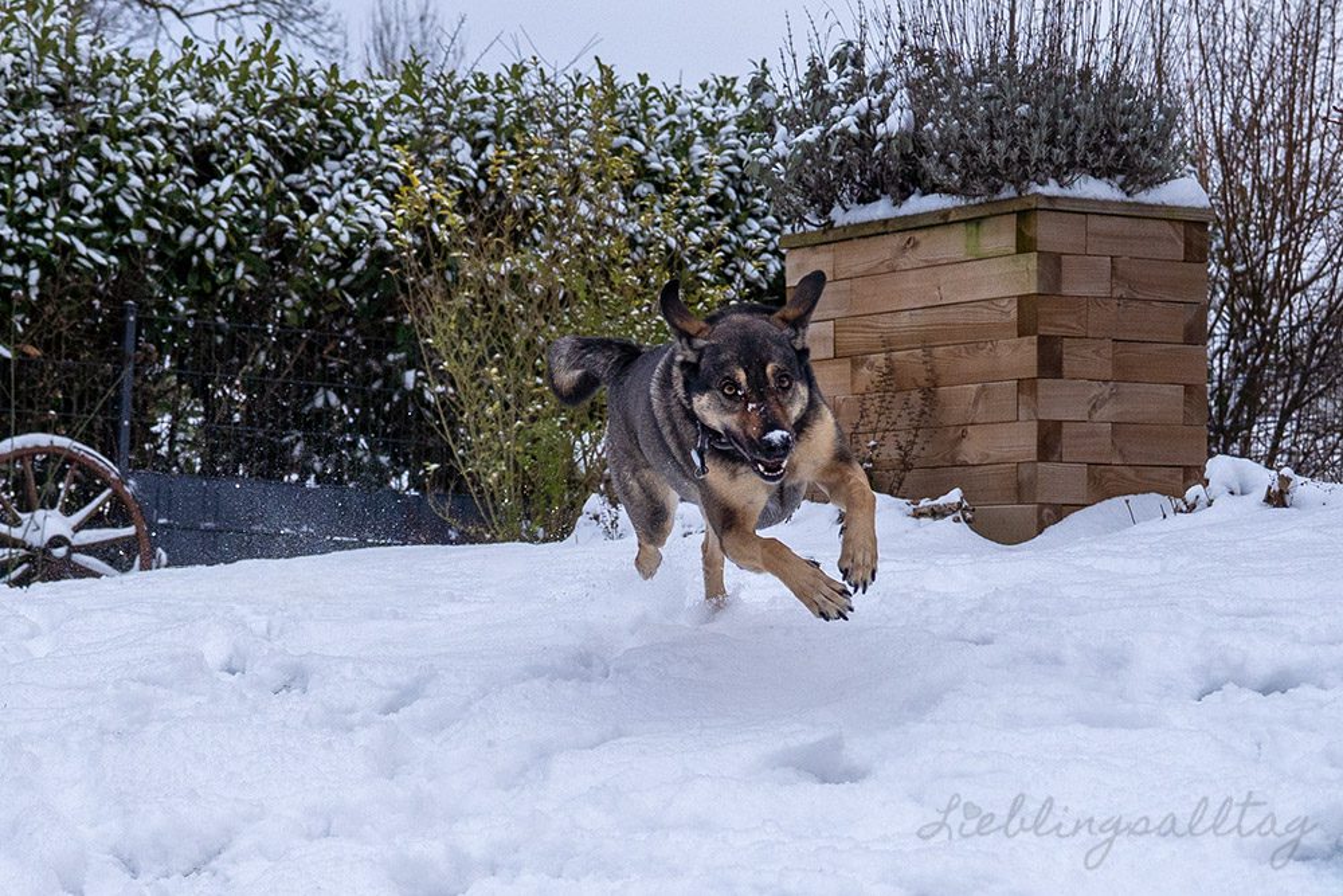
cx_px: 672
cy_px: 448
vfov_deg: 31.2
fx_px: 1604
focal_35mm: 43
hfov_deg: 45.4
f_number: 4
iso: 800
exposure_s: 1/2000
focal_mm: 43
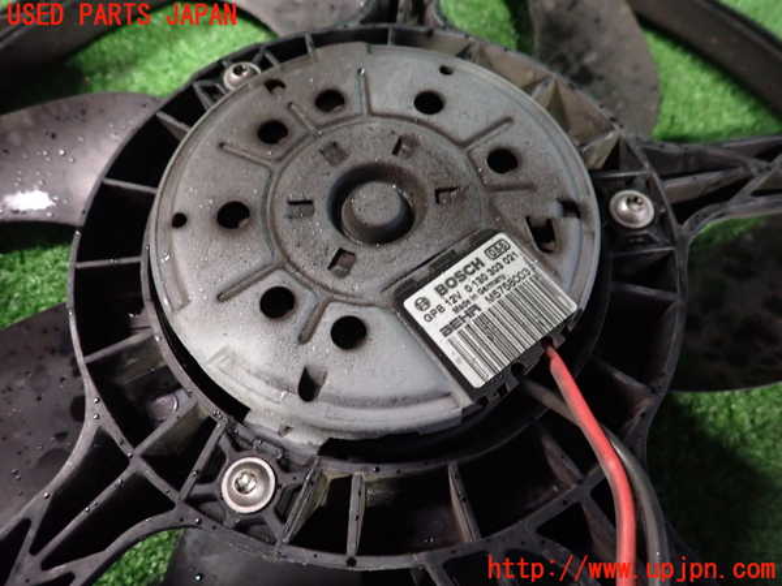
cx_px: 391
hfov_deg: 69.4
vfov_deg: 54.9
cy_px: 293
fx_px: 565
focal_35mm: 25
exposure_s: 1/30
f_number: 2
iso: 640
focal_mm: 4.5
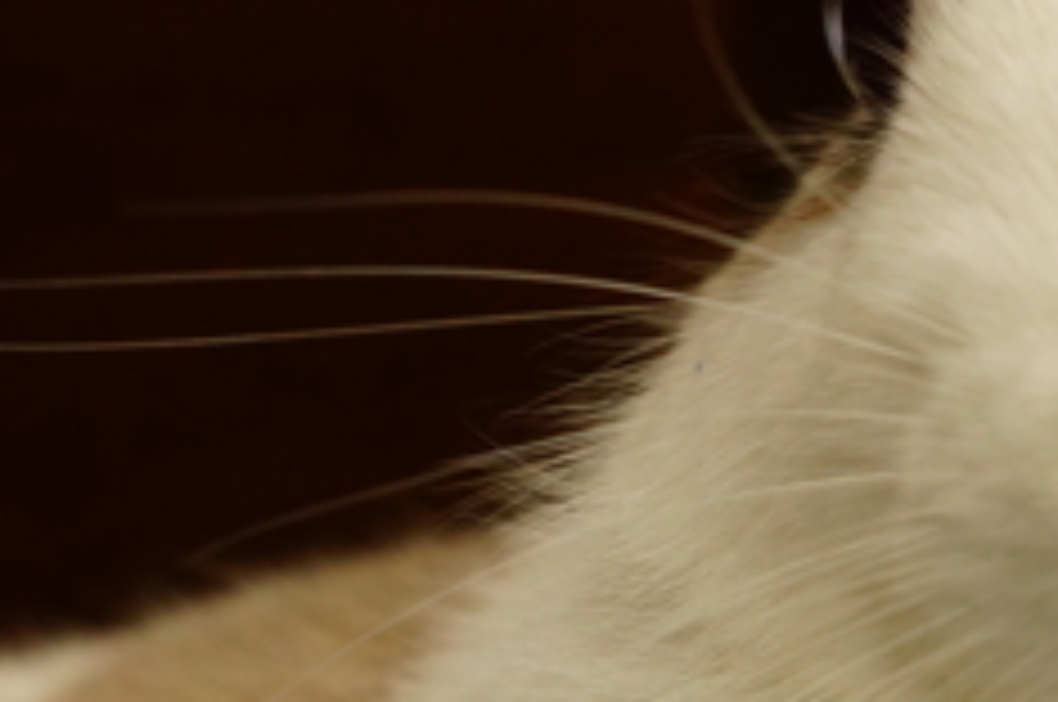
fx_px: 9597
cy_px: 428
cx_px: 1004
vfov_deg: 4.2
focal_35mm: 327
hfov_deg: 6.3
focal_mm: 50
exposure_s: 1/60
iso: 400
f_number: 5.6
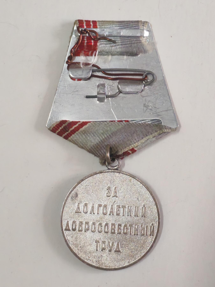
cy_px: 144
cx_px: 108
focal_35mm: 86
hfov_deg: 17.2
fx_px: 712
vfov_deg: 22.8
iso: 800
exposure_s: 1/50
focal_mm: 5.52
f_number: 1.95
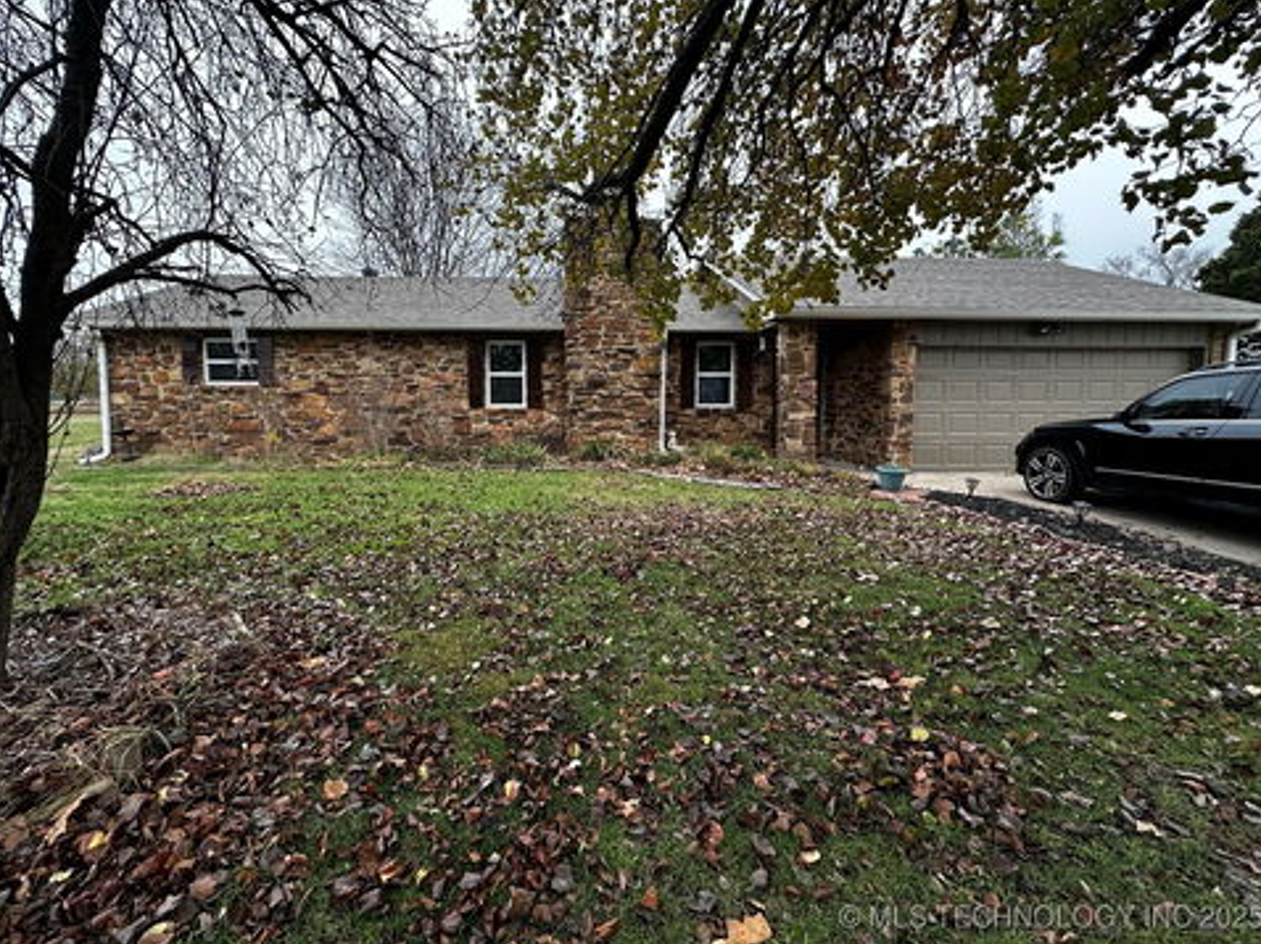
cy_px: 440
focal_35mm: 15
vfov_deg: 81.6
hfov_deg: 98.1
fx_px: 546
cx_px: 596
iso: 80
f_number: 2.2
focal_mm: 2.22
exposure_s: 1/99
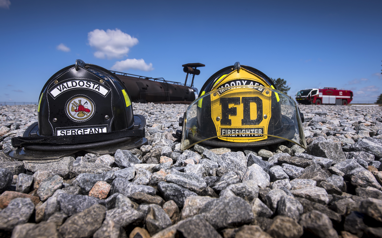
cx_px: 187
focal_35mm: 23
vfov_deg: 53.0
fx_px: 239
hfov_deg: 77.1
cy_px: 118
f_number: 9
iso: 100
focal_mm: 22
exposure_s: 1/320
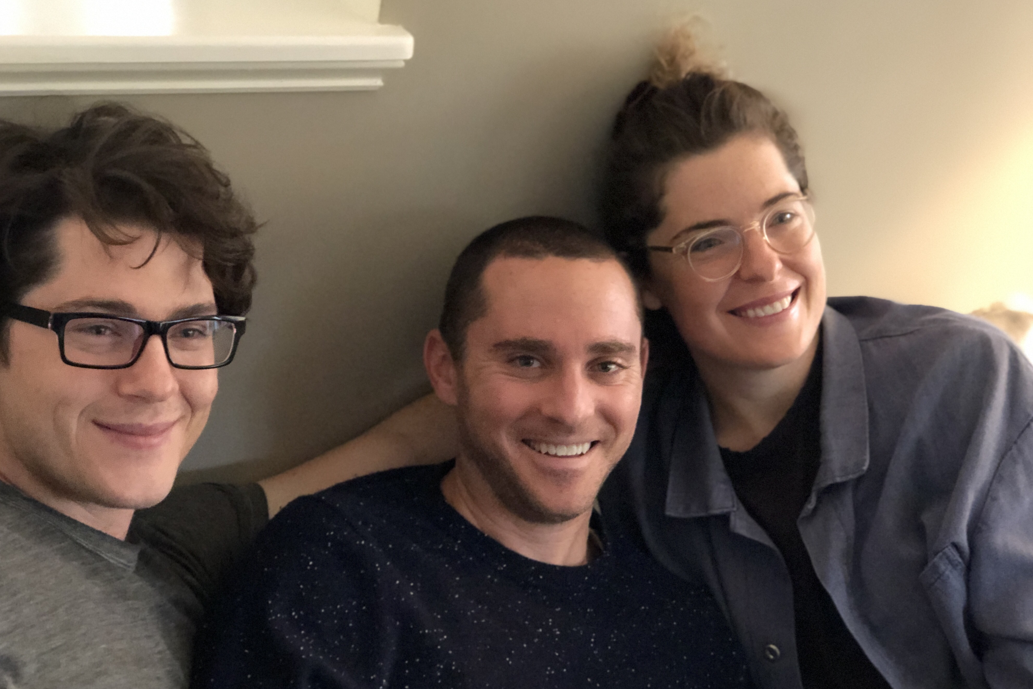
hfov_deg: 33.4
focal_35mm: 60
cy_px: 340
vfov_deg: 22.6
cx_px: 511
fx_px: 1722
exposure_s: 1/30
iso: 1250
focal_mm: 6.6
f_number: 2.8
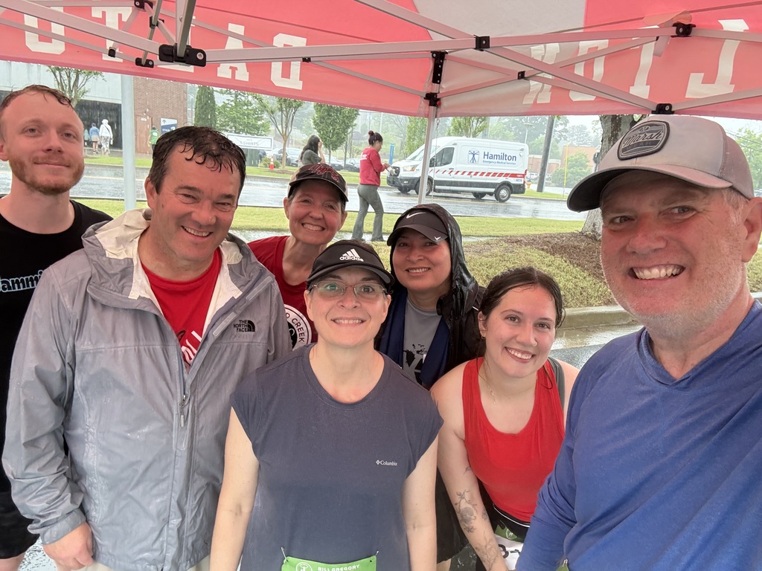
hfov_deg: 73.9
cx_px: 381
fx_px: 506
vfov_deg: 58.9
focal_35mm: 23
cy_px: 286
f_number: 1.9
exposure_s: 1/60
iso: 100
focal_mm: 2.69
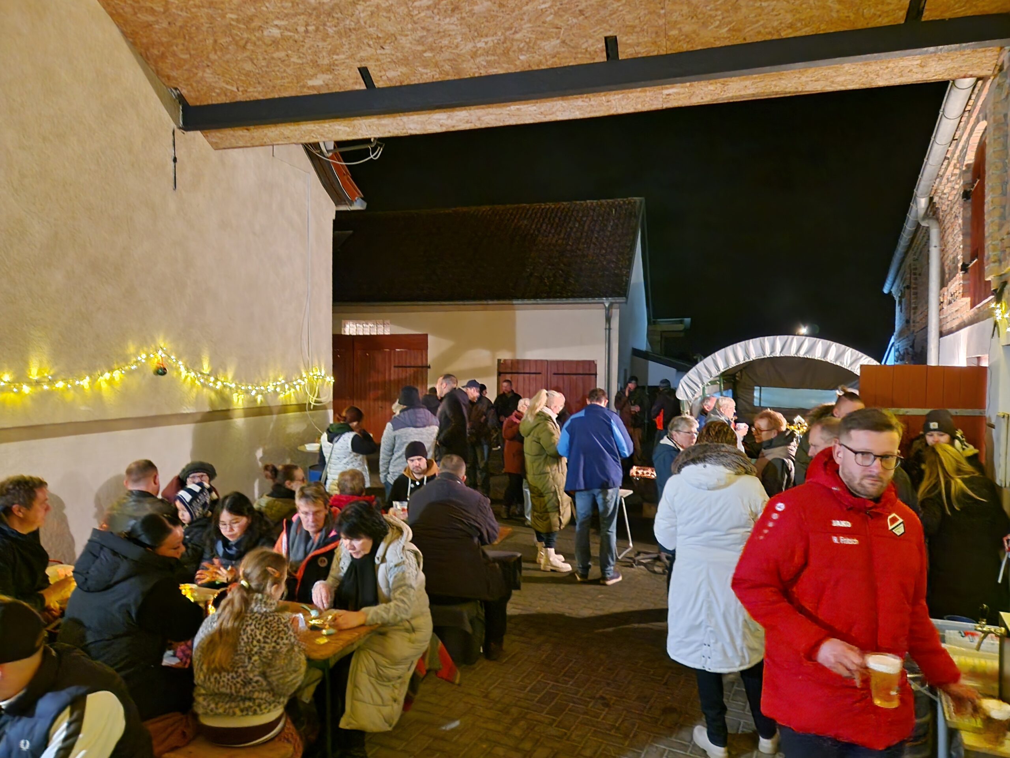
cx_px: 505
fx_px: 671
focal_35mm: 23
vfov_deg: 58.9
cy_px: 379
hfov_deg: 73.9
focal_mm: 5.4
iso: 1250
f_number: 1.8
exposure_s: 1/11
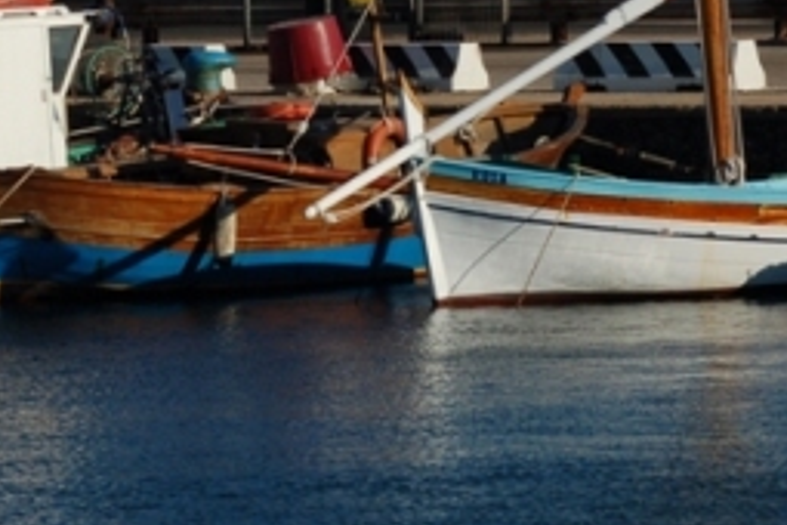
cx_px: 239
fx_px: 4809
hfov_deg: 9.3
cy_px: -229
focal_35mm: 220
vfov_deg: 6.2
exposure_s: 1/500
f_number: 11
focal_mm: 50
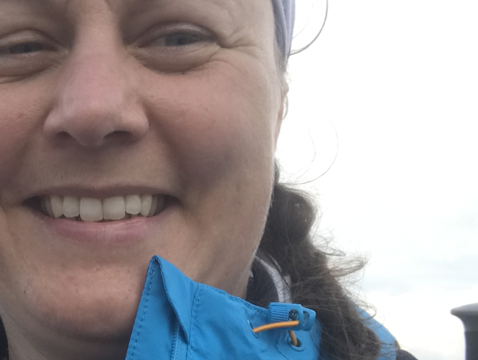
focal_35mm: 71
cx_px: 1
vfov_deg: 20.7
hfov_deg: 26.0
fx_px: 981
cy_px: 247
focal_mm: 2.87
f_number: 2.2
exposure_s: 1/269
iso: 25
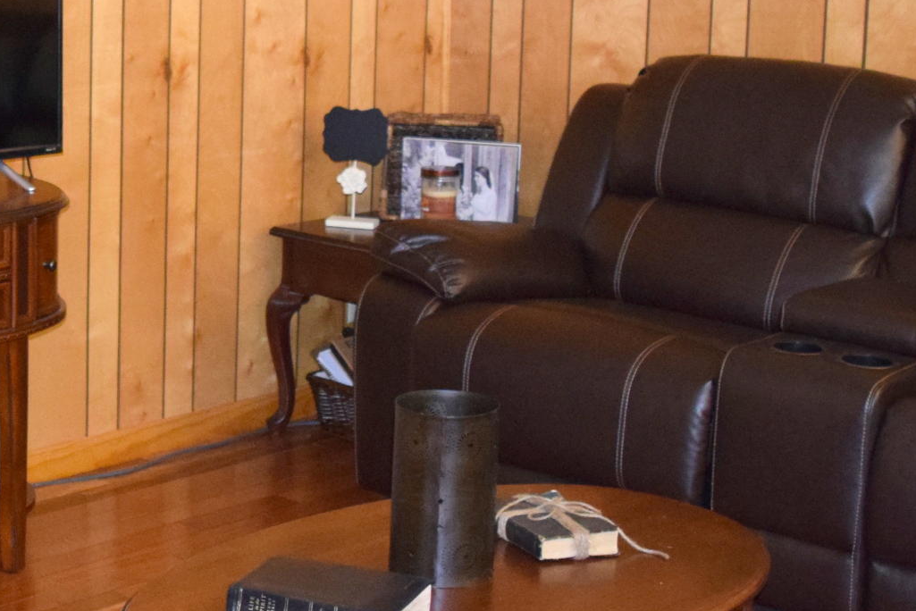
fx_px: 2011
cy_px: 190
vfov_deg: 17.2
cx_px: 29
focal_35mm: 79
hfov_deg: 24.6
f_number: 3.5
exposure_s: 1/60
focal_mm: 18
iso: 2200
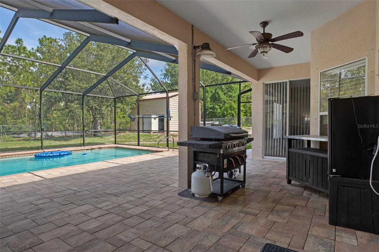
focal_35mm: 20
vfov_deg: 63.2
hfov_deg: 85.4
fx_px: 205
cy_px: 126
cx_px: 190
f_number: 8
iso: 320
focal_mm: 13
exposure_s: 1/25
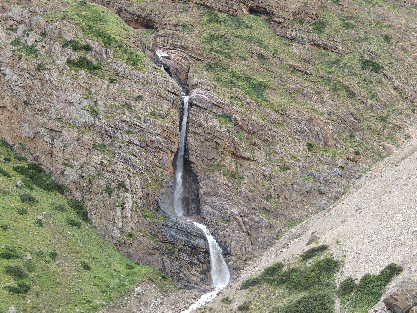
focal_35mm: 85
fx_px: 1024
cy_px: 156
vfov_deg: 17.4
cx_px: 208
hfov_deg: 23.0
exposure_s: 1/100
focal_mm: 15.1
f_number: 4
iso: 100
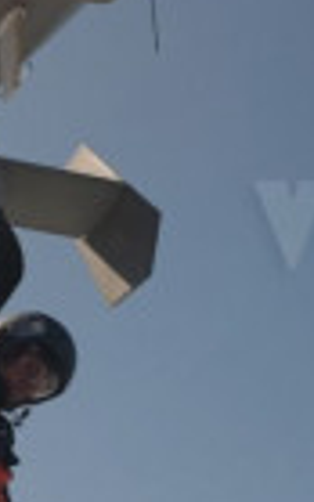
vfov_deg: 13.2
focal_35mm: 158
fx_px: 2161
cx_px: 88
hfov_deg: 8.3
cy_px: 307
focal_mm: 24
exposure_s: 1/800
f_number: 9
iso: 160
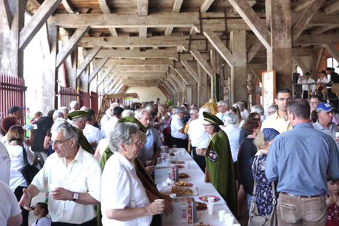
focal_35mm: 38
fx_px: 358
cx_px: 164
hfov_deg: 50.7
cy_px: 108
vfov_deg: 35.1
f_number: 3.5
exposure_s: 1/200
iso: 400
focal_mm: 24
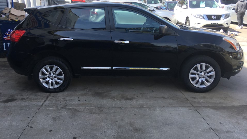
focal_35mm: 34
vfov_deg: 34.5
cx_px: 115
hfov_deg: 58.0
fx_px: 223
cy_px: 57
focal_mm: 4.15
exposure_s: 1/487
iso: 25
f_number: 2.2
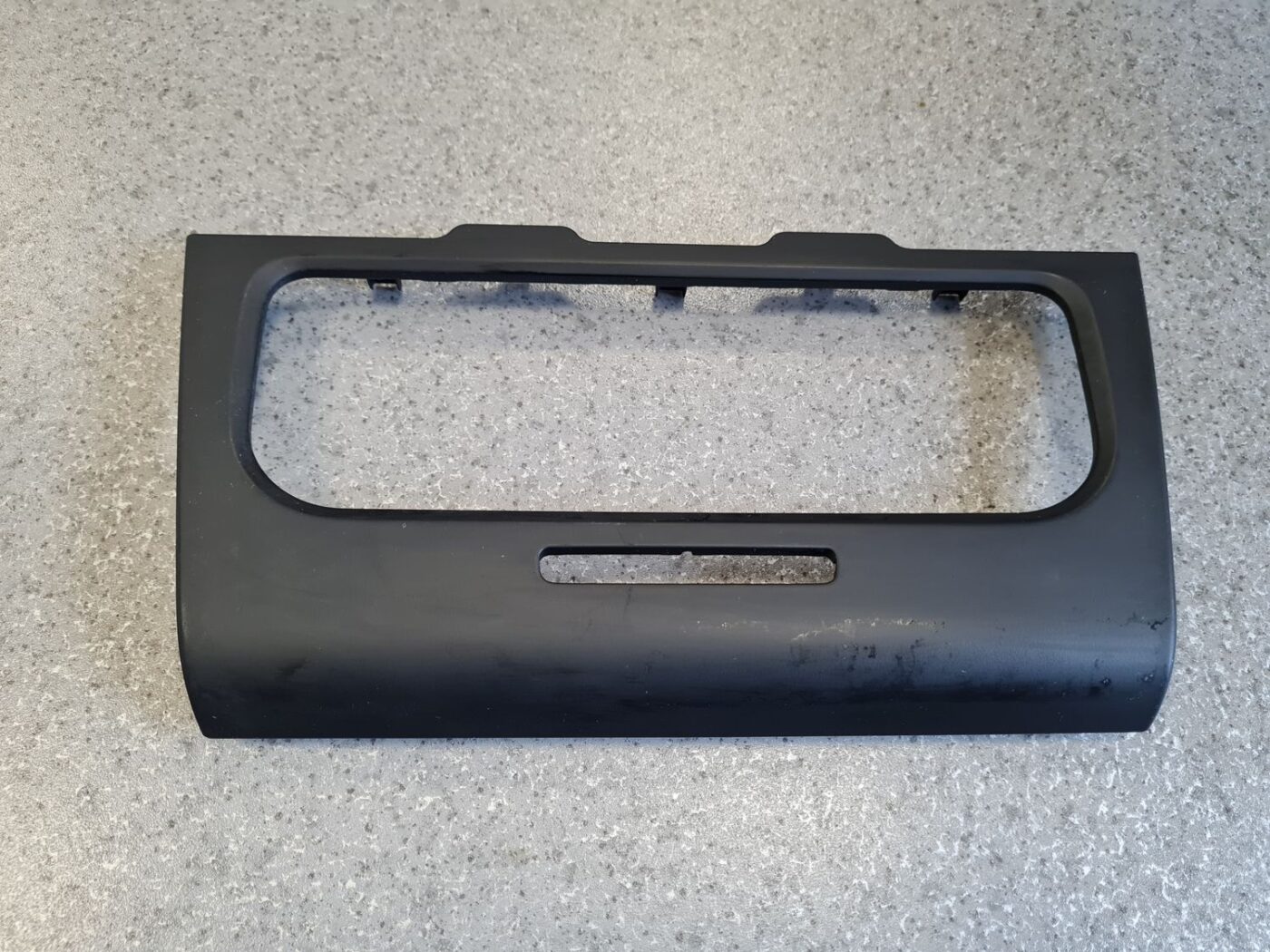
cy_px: 476
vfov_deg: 53.1
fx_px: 954
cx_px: 635
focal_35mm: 26
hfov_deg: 67.3
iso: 250
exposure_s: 1/100
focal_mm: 5.4
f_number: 1.8
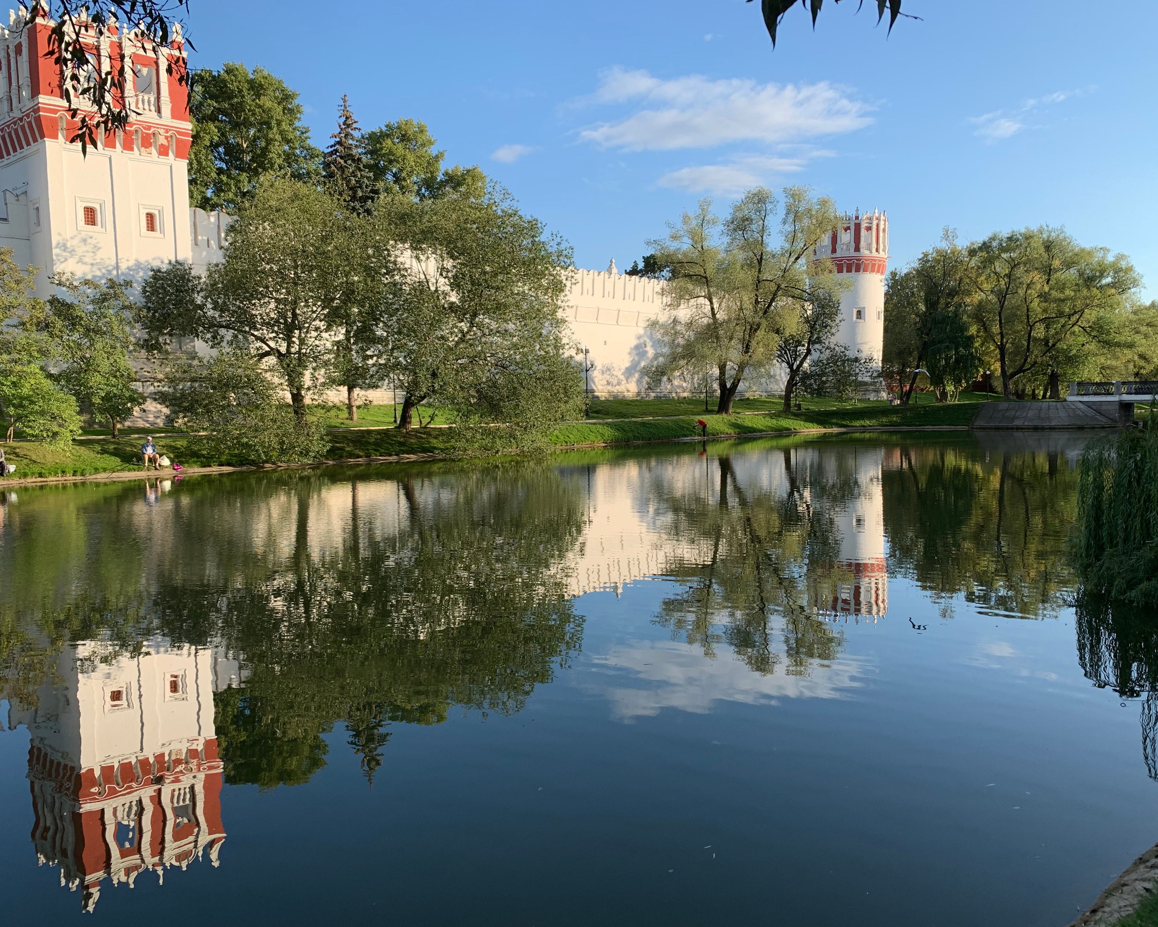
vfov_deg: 51.5
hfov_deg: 62.2
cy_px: 475
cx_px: 602
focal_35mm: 28
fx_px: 960
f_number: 1.8
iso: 25
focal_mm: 4.25
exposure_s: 1/864
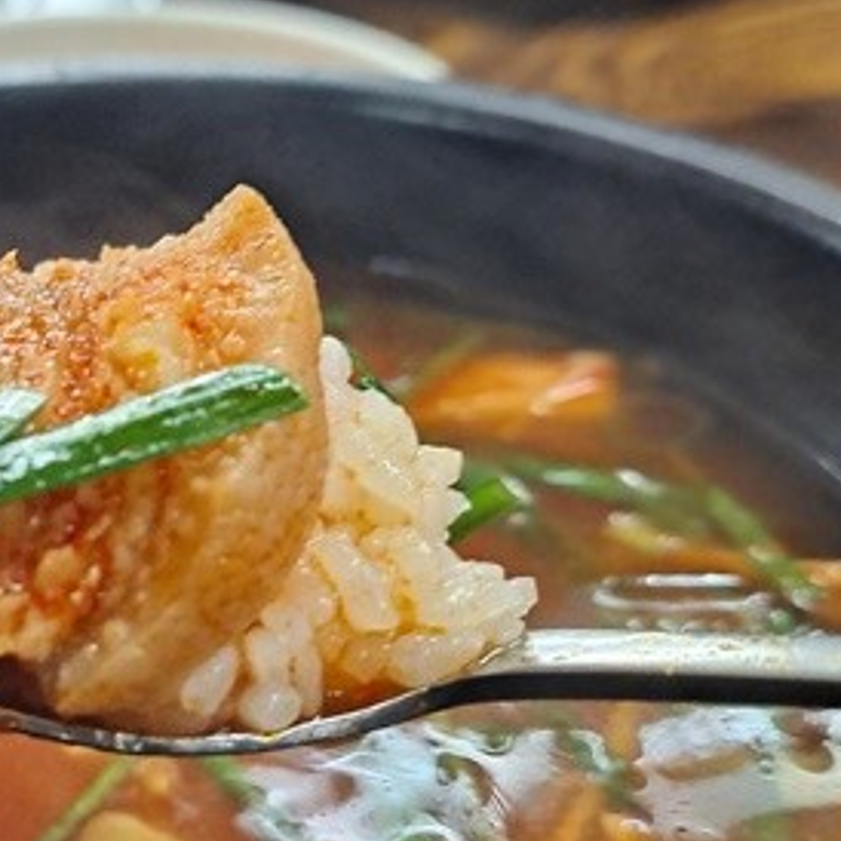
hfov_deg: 26.5
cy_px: 476
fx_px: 1704
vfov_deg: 27.7
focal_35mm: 62
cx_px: 43
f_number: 1.8
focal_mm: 5.23
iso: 320
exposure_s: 1/60
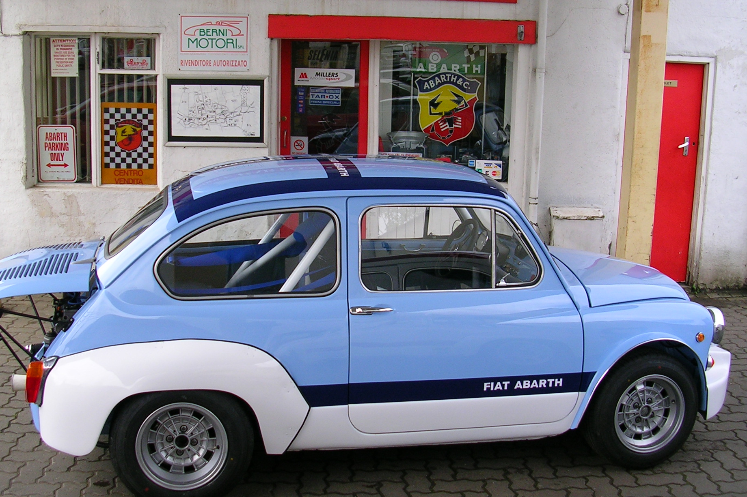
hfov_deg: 44.5
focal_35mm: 44
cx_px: 378
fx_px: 913
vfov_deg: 30.5
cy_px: 224
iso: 50
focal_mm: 5.8
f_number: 2.8
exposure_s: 1/184
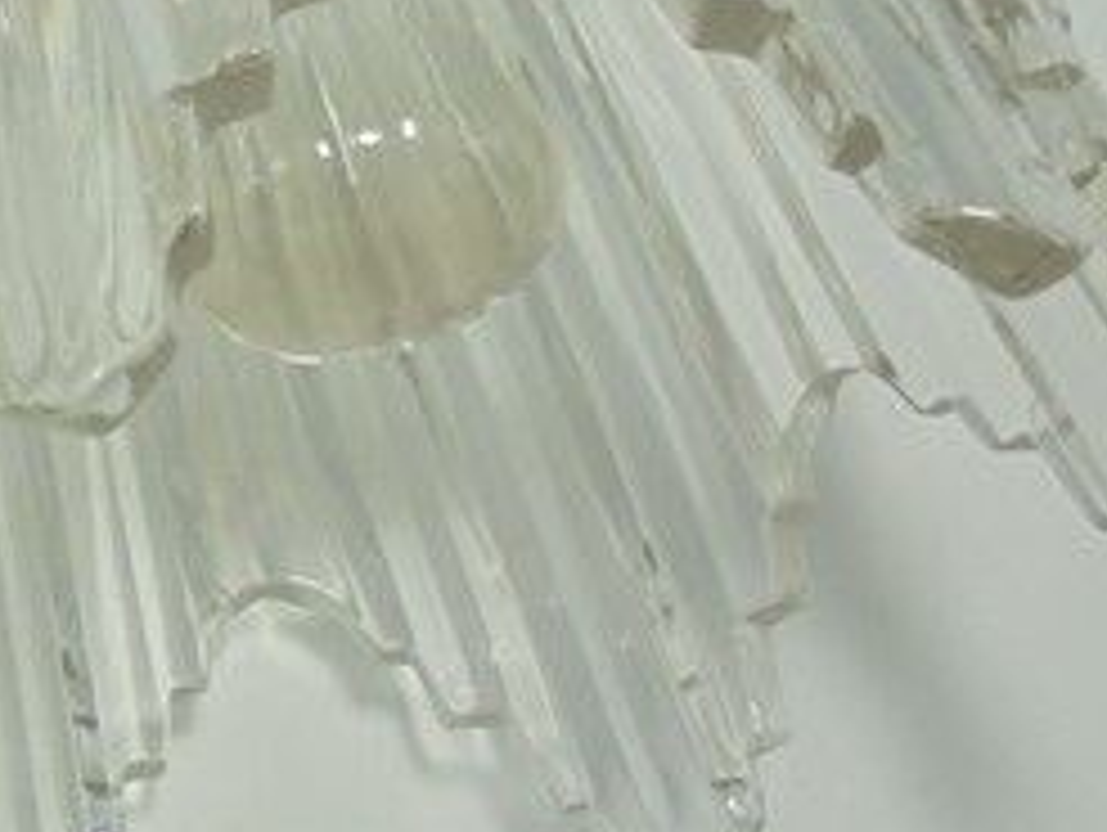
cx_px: -576
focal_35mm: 95
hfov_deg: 18.2
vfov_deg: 15.3
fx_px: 3041
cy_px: 25
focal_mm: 4.6
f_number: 3.5
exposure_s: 1/125
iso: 100
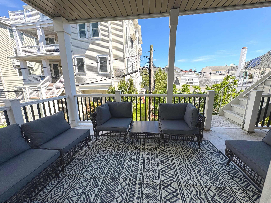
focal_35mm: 14
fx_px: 110
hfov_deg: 102.1
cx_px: 136
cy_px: 102
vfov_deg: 85.7
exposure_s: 1/1034
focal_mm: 2.22
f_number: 2.2
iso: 50
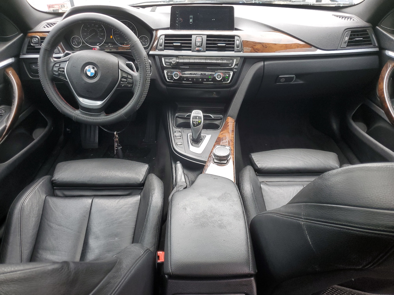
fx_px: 296
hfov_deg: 67.3
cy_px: 148
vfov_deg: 53.1
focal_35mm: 26
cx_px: 197
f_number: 1.5
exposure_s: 1/120
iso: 65
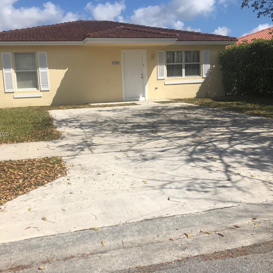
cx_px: 123
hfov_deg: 48.4
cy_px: 135
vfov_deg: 48.4
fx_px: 303
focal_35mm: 34
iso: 20
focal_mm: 3.99
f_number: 1.8
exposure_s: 1/4049
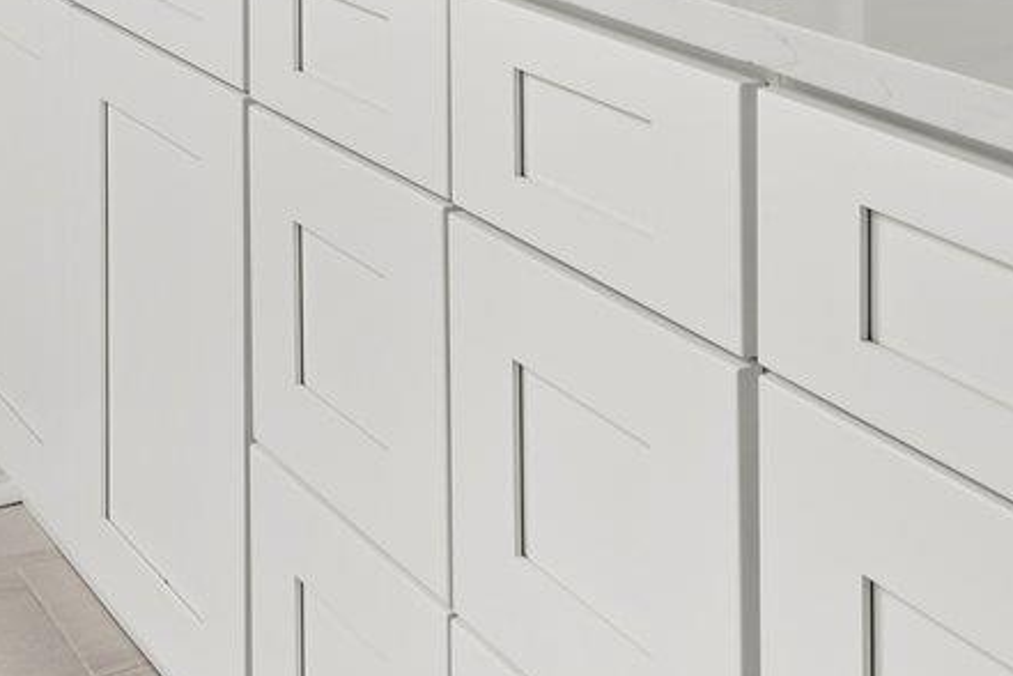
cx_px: 99
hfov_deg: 29.7
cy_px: -453
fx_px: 1829
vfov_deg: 17.8
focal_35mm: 65
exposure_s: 1/25
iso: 200
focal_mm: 14
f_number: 10
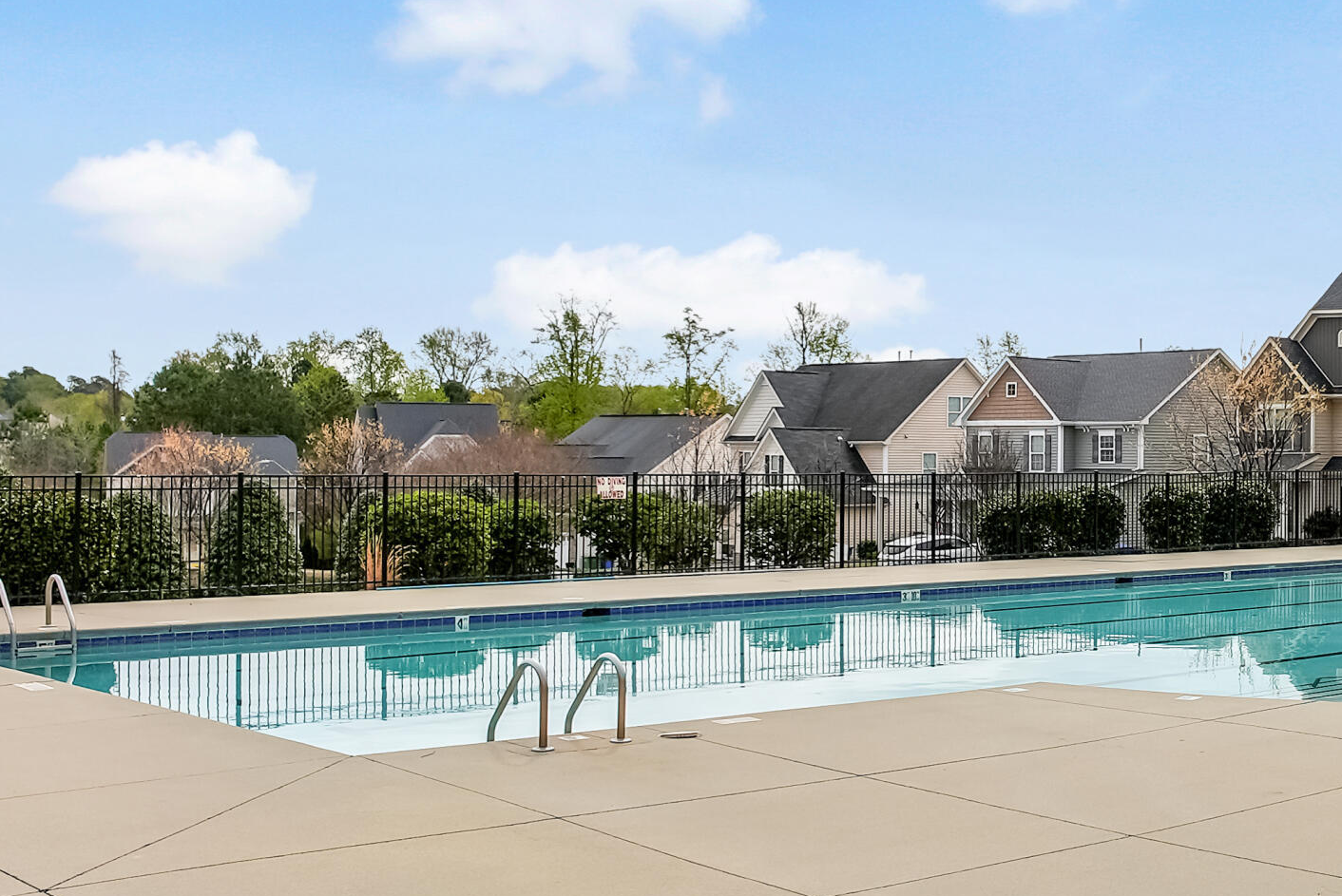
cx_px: 1318
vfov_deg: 26.5
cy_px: 424
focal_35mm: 51
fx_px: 1902
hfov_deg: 35.4
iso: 250
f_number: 8
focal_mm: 24
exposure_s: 1/1000
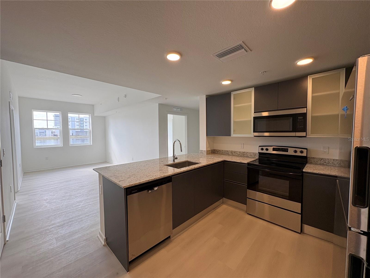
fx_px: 150
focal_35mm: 14
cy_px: 139
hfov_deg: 102.1
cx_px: 185
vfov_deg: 85.7
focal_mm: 2.22
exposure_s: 1/120
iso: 80
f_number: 2.2
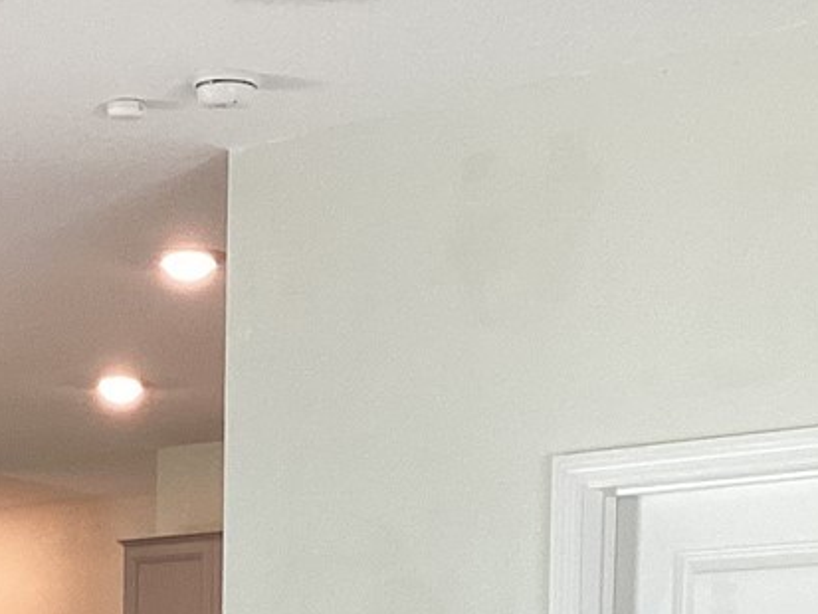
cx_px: 147
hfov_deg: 16.3
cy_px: 998
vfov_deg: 11.7
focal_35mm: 120
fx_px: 2837
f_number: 2.4
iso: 64
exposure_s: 1/60
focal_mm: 3.3
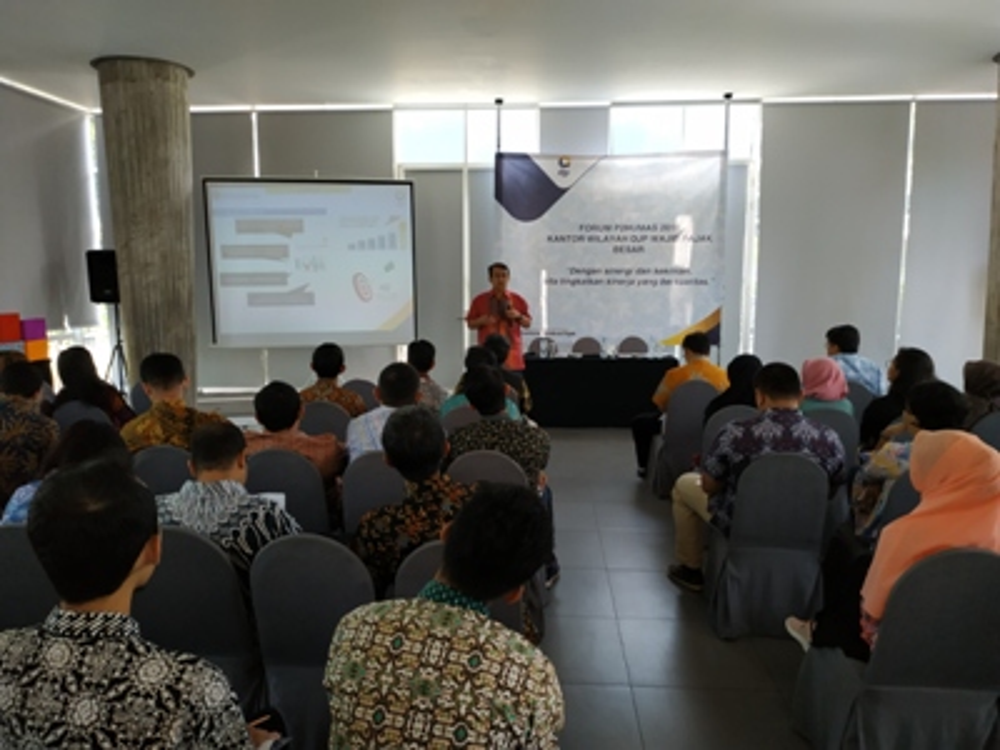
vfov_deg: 56.8
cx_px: 500
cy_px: 375
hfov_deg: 71.6
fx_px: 693
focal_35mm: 24
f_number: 1.9
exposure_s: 1/100
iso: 250
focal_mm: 3.94
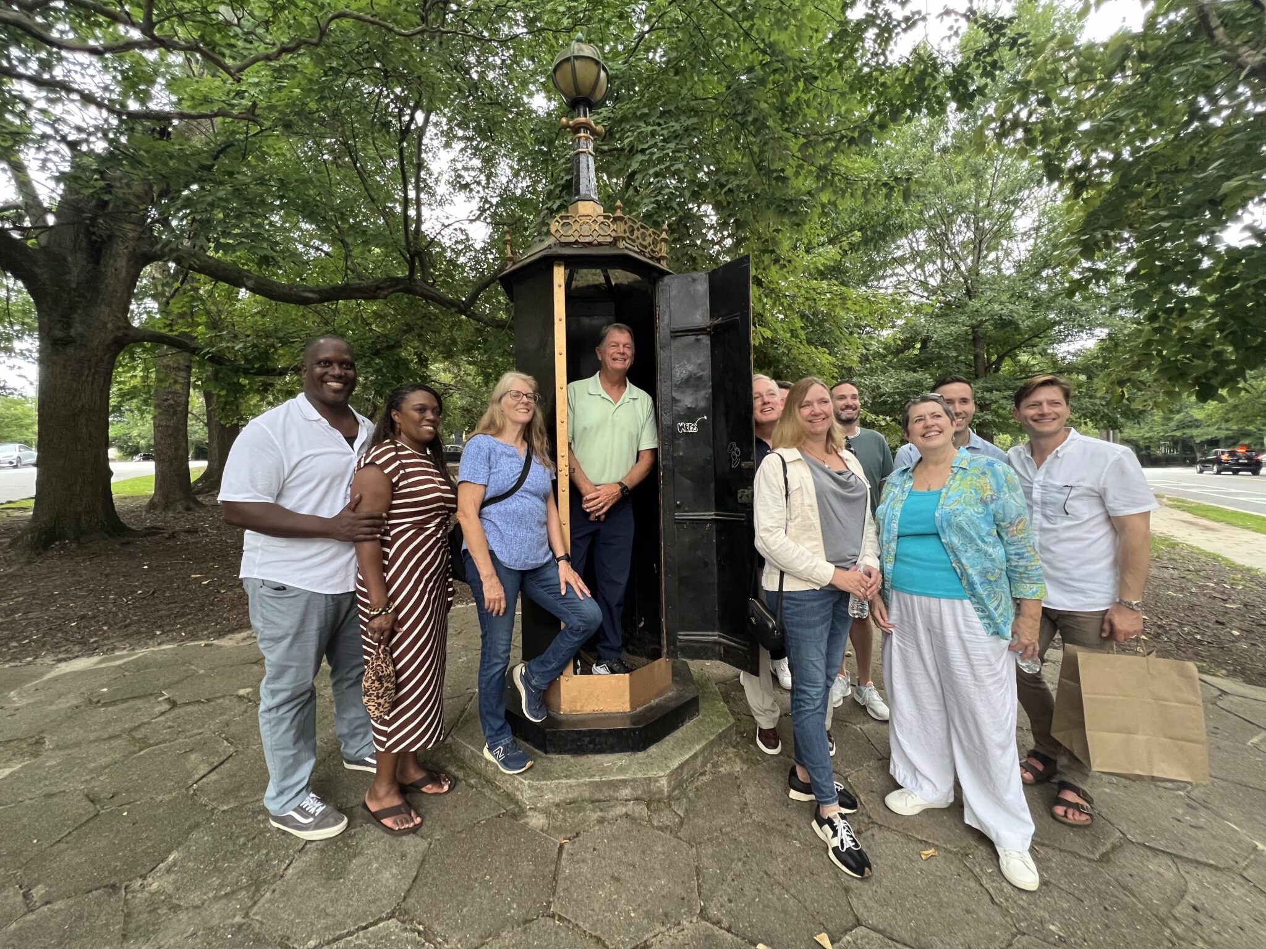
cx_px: 633
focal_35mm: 13
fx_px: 475
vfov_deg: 89.9
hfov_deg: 106.2
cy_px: 474
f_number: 1.8
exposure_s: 1/83
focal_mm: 1.57
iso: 250
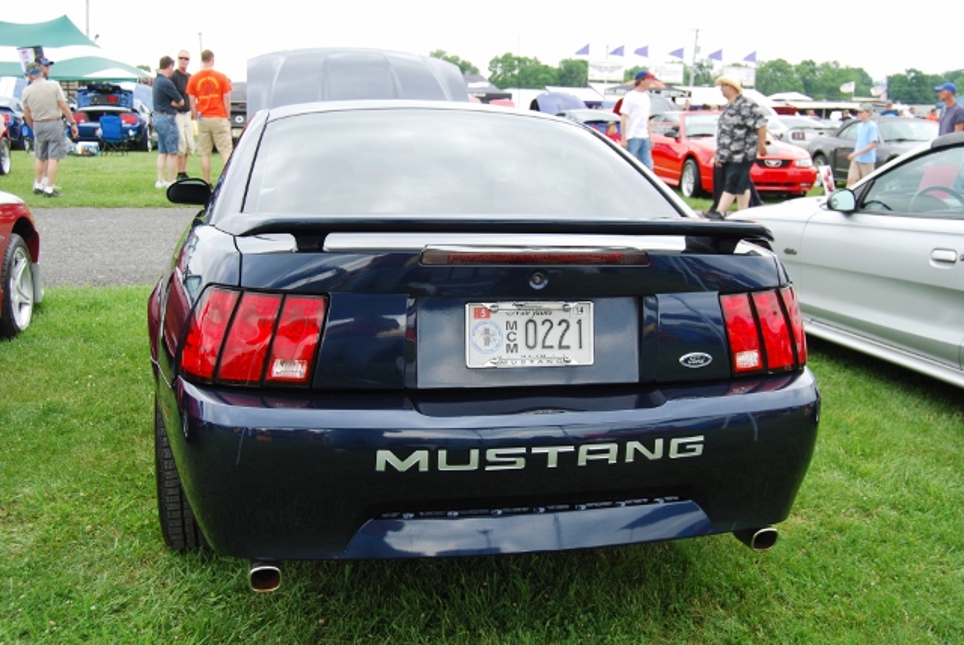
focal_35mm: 39
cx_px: 482
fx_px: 1045
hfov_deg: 49.5
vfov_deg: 34.3
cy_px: 322
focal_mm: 26
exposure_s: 1/125
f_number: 5.6
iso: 160
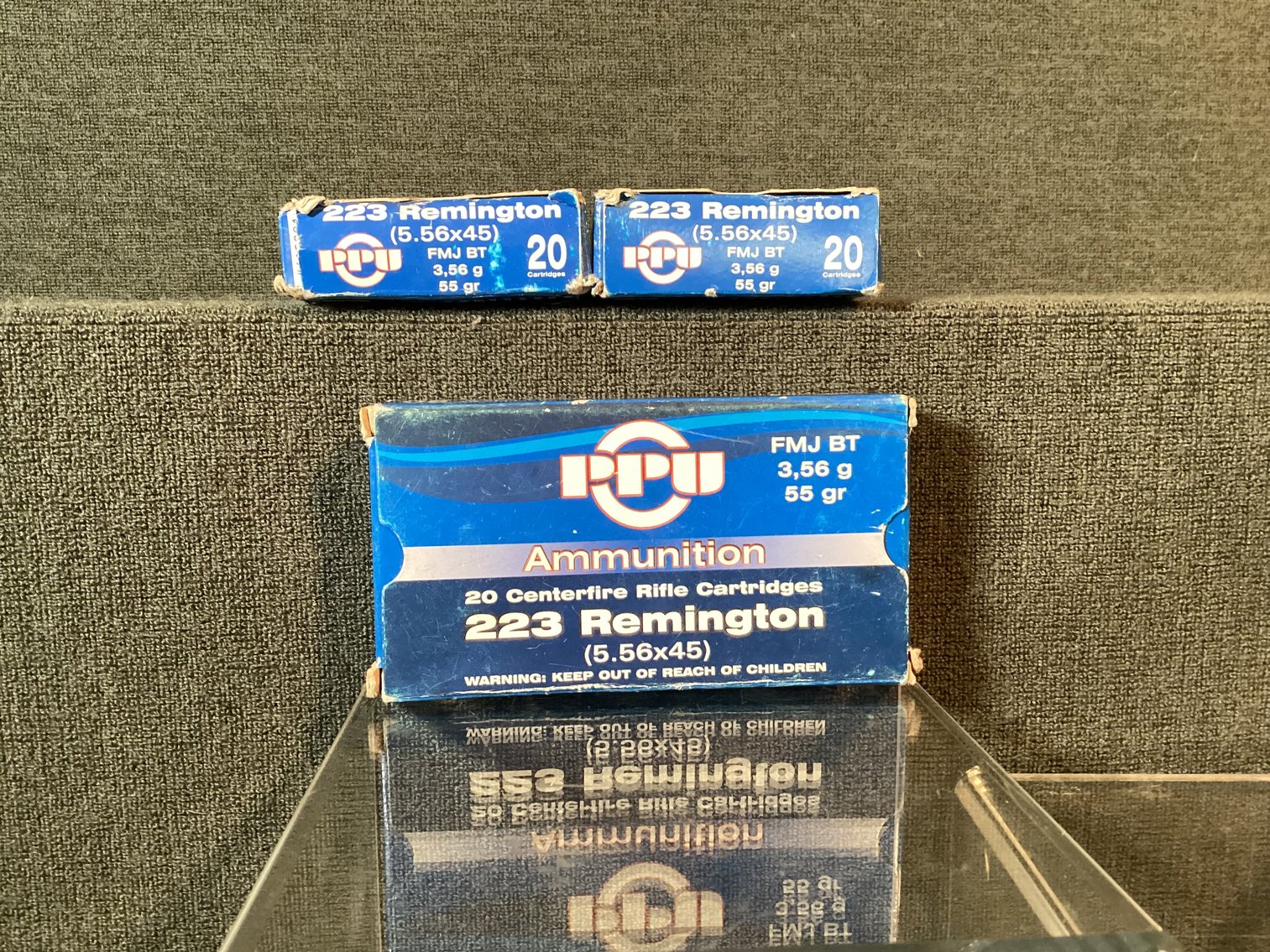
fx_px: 1137
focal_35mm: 31
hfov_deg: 58.3
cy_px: 476
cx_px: 635
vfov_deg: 45.4
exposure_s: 1/40
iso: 250
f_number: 2.4
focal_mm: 3.3
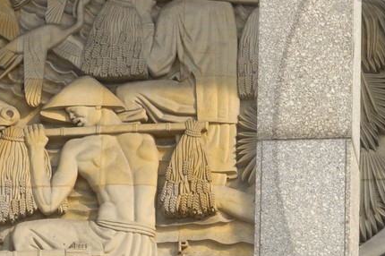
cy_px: 141
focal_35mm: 363
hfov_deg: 5.6
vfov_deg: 3.8
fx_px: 3878
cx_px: 602
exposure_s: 1/160
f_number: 9
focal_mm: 65
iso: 100
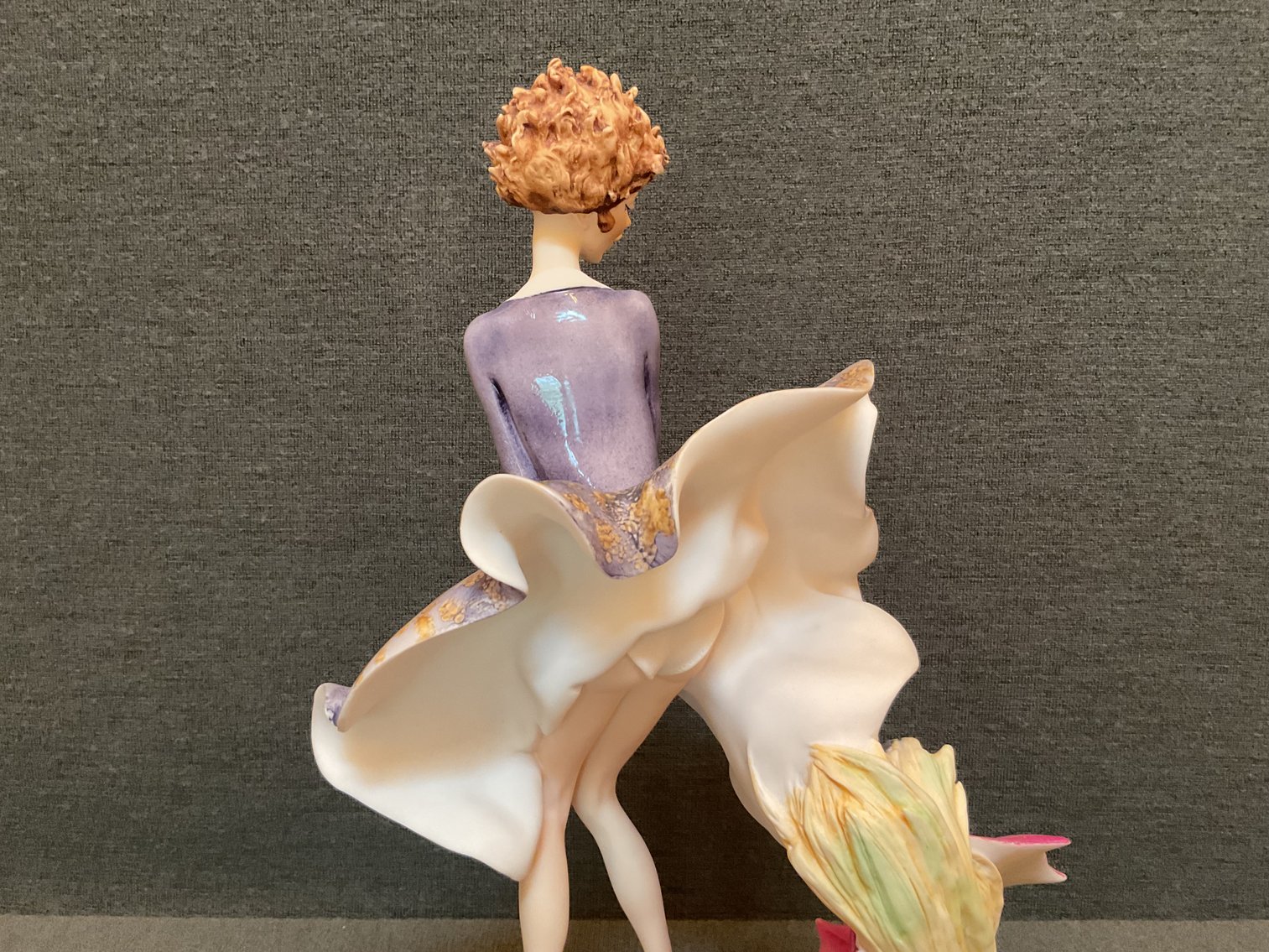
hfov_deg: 61.7
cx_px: 634
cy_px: 476
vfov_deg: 48.2
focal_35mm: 29
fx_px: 1063
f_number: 1.8
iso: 250
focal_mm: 3
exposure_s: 1/40
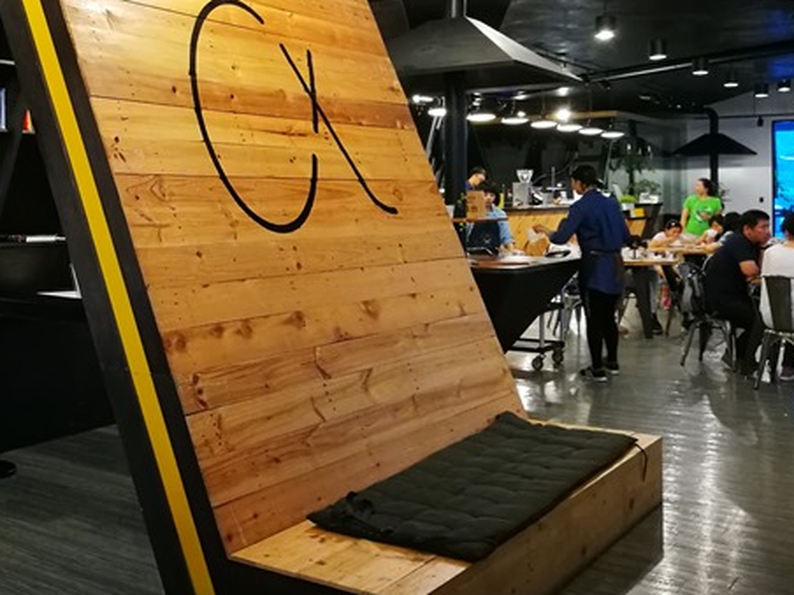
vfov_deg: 33.3
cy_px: 202
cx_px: 186
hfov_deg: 42.3
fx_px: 986
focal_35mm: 43
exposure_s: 1/20
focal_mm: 4.5
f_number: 2.2
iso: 500
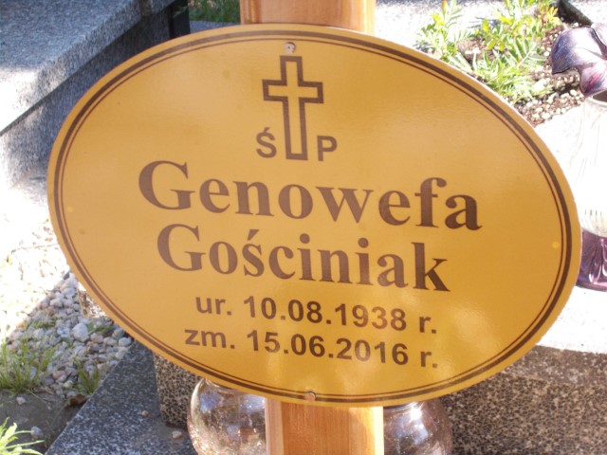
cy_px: 228
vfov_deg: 17.2
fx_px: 1508
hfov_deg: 22.8
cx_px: 304
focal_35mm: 86
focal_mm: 15.4
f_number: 6.3
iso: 100
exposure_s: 1/60
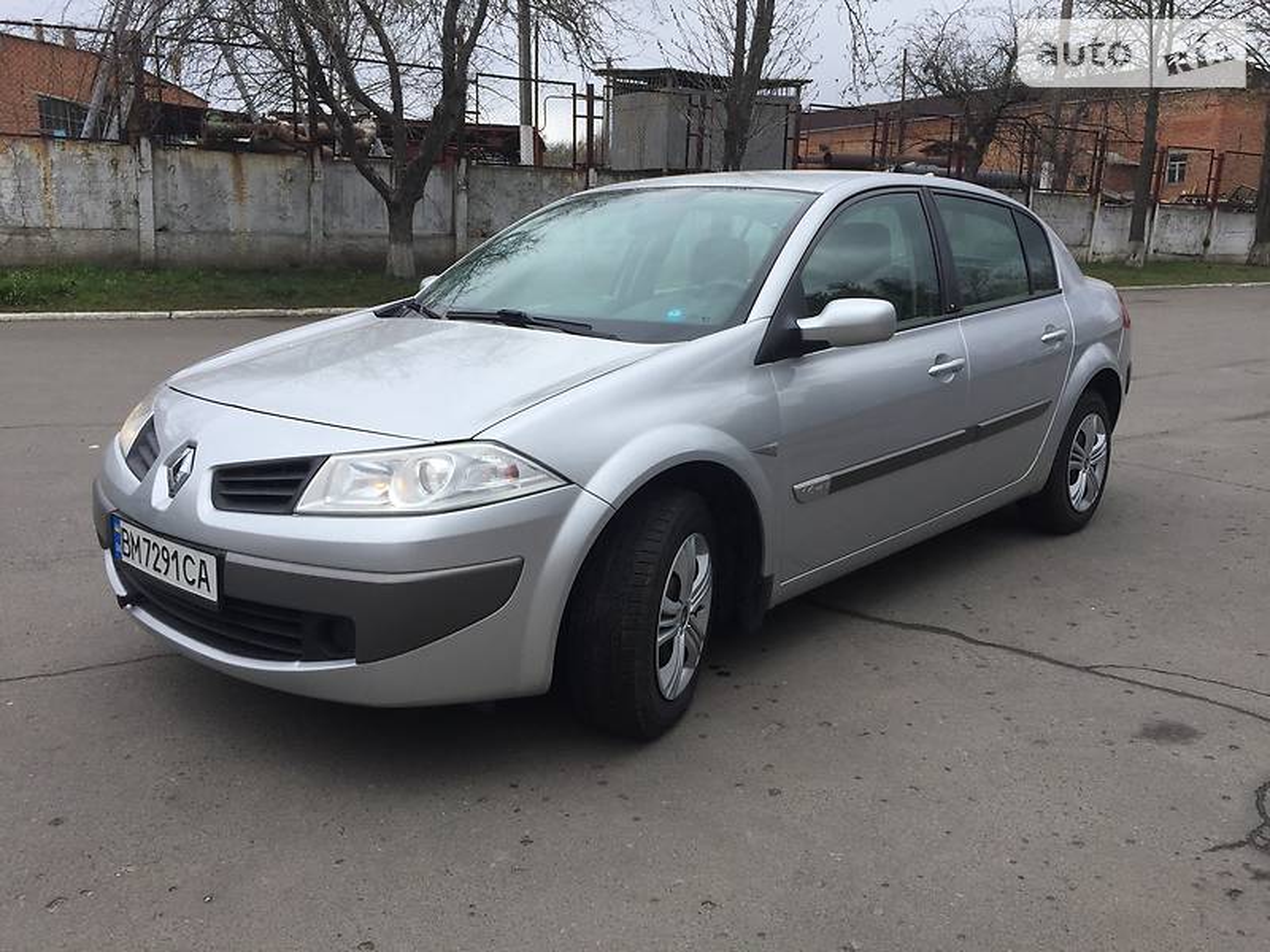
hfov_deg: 61.7
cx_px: 635
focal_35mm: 29
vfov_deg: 48.2
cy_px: 476
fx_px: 1064
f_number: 2.2
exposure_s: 1/1582
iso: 32
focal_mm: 4.2
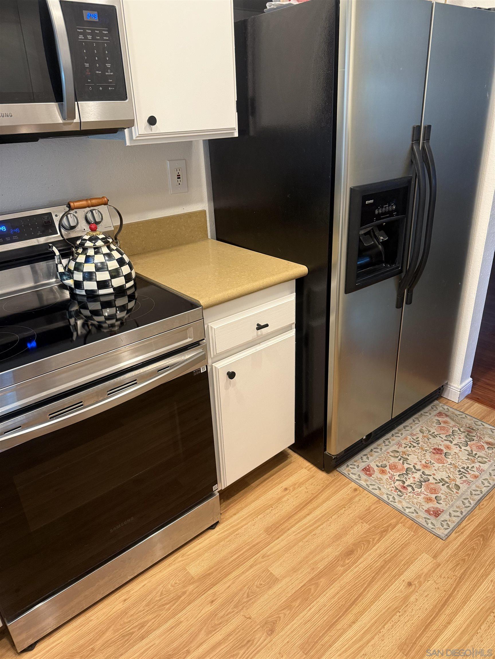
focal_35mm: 24
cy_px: 330
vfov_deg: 71.6
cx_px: 248
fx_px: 458
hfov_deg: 56.8
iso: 320
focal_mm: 6.76
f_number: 1.78
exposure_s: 1/60
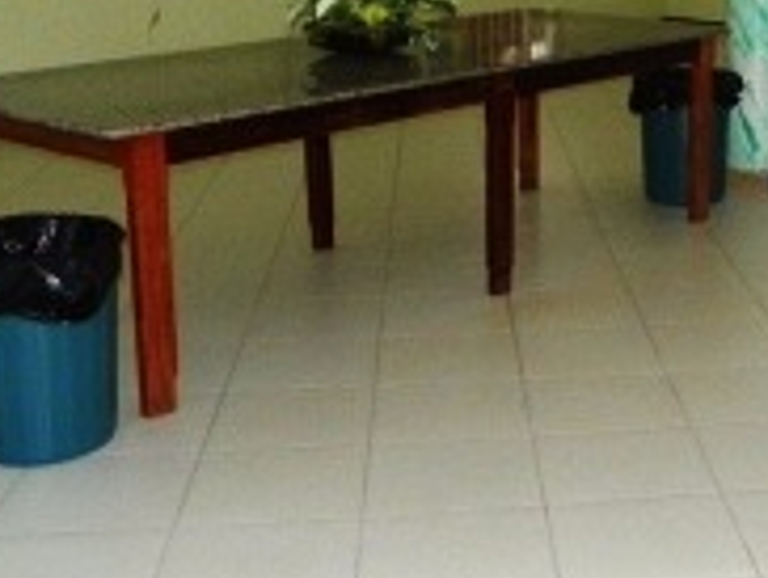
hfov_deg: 28.6
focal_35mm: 64
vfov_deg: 22.3
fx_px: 1422
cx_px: 747
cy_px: 34
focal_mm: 4.6
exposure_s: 1/125
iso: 200
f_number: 2.8
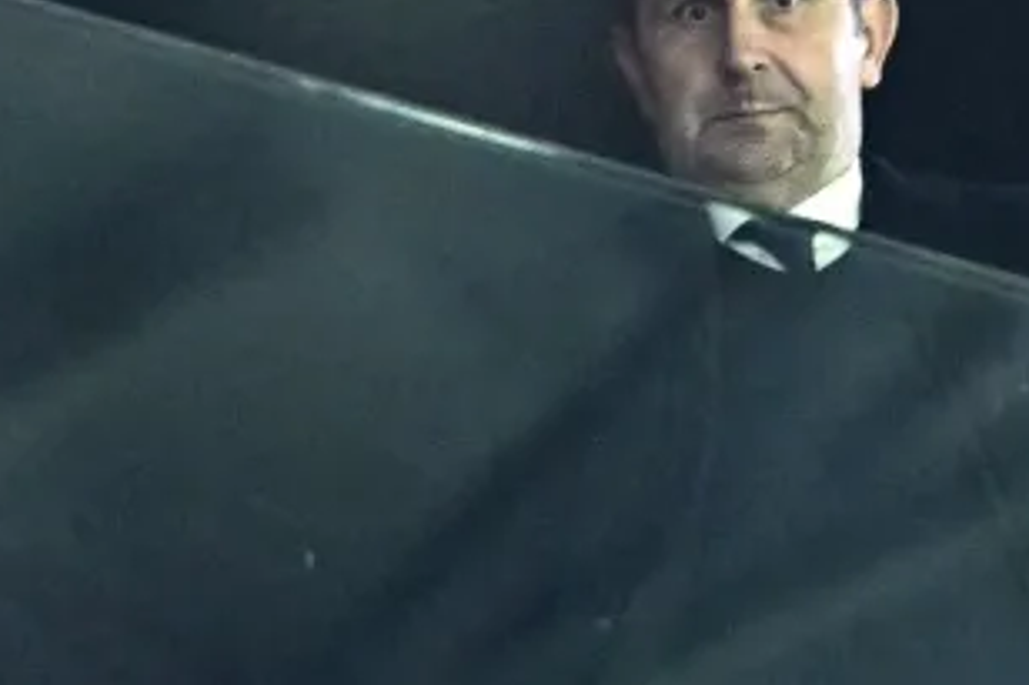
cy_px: 493
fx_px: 28224
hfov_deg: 2.1
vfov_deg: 1.4
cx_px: 725
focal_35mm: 988
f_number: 4
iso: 4000
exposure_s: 1/250
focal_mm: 400
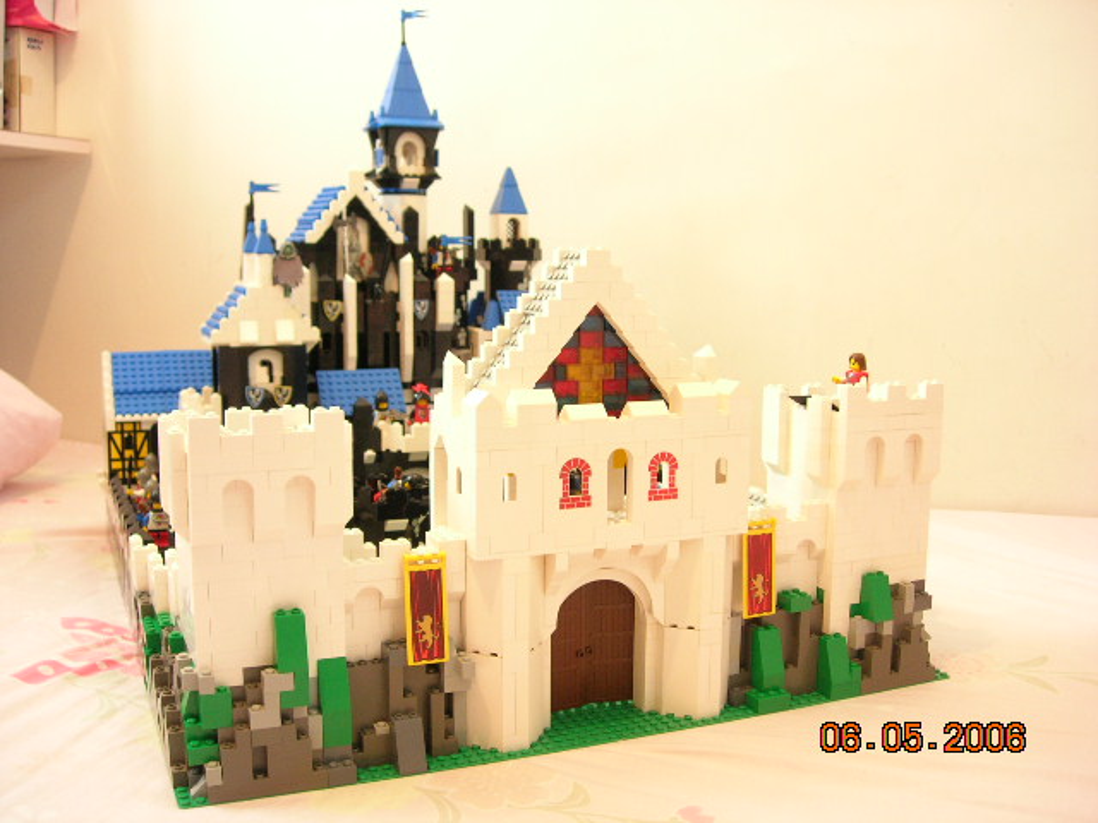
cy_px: 412
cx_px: 549
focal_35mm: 38
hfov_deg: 49.0
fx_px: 1205
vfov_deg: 37.7
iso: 200
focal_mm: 7.8
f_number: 2.8
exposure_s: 1/13
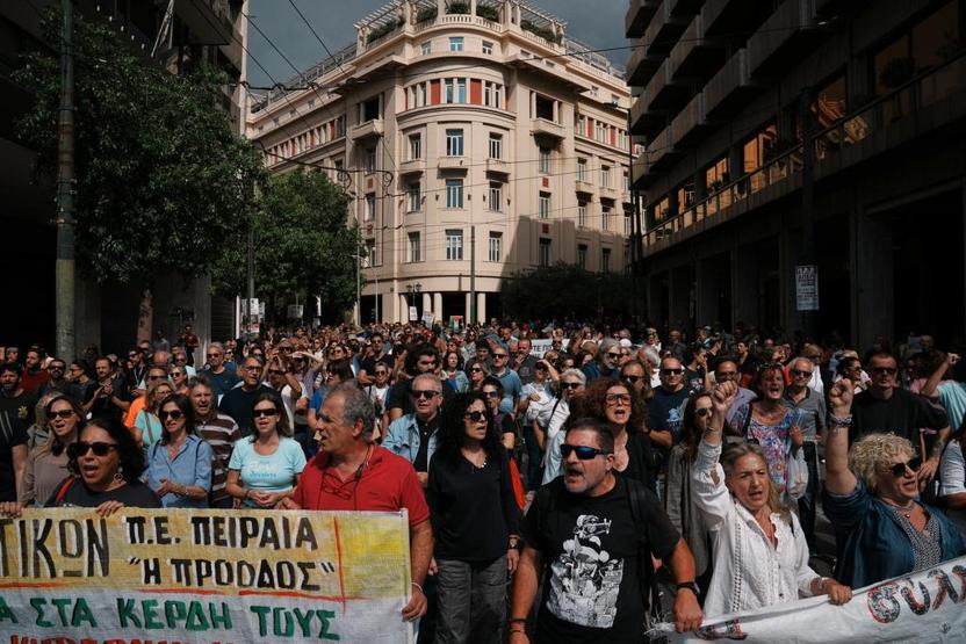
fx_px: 644
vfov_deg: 53.2
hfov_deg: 73.7
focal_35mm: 24
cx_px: 483
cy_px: 322
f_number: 8
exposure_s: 1/1000
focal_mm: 24
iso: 100
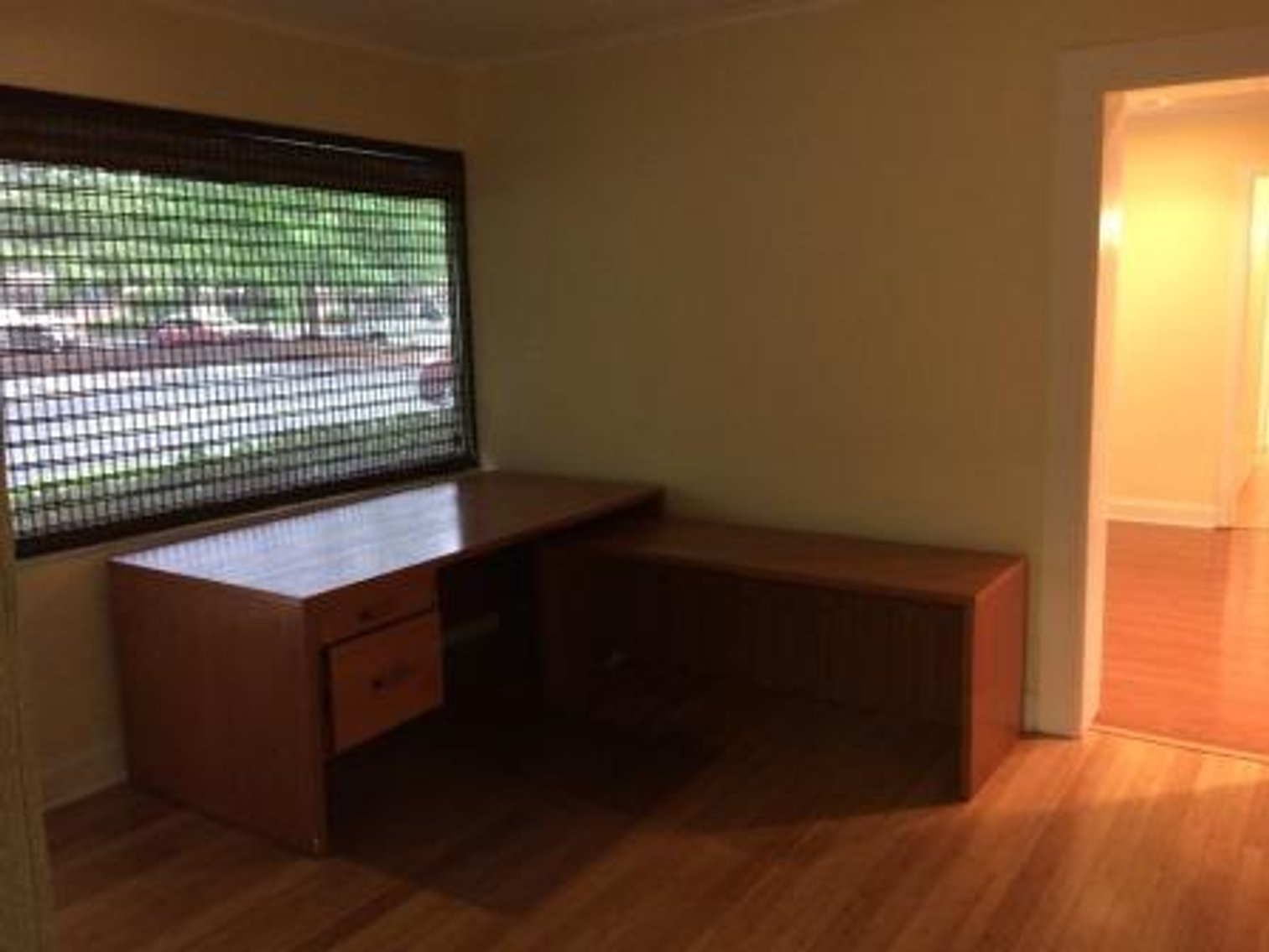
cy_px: 476
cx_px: 634
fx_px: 1063
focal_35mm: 29
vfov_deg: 48.2
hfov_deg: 61.7
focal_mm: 4.15
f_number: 2.2
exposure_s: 1/15
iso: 250
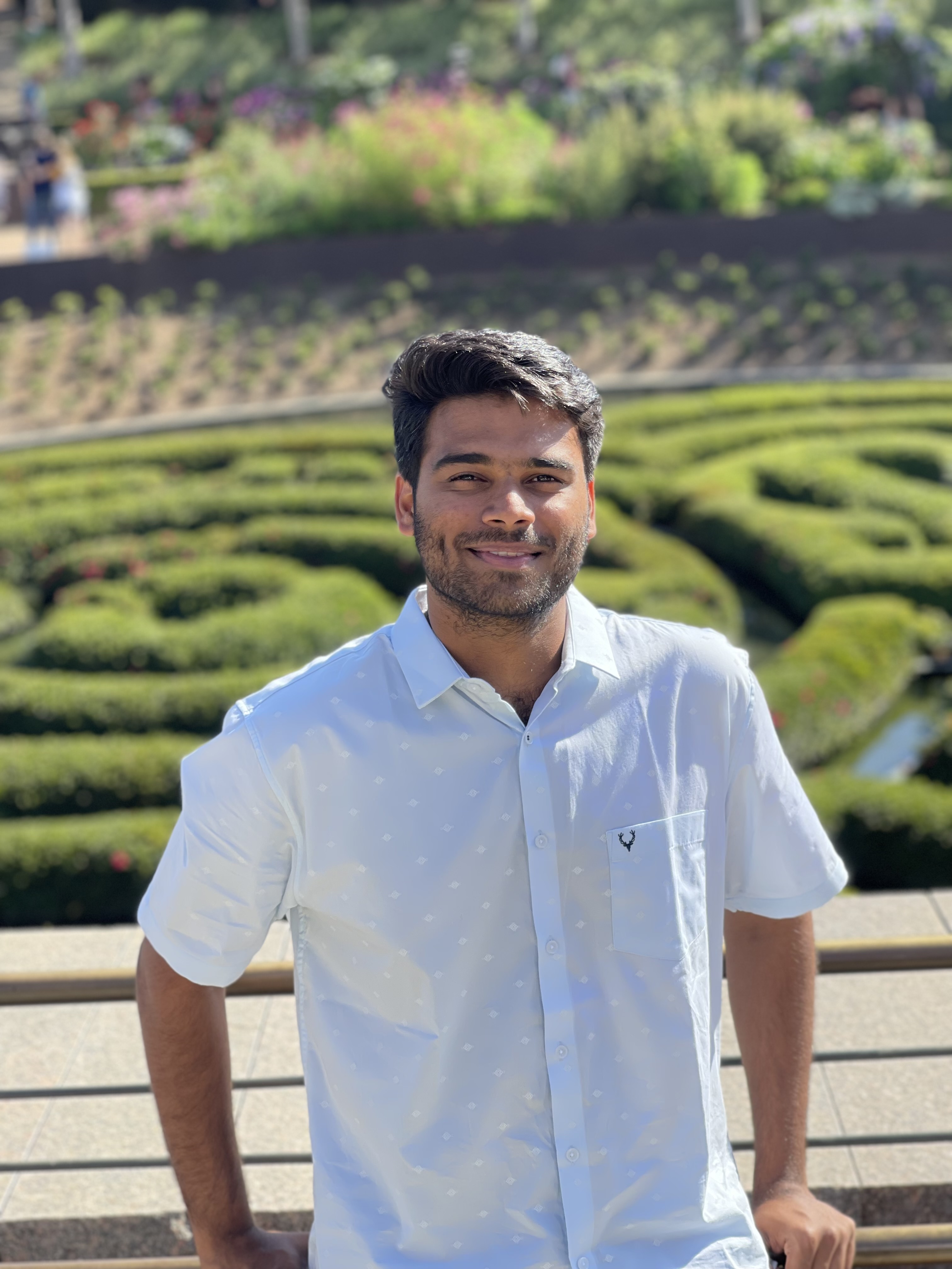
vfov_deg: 30.3
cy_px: 634
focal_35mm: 64
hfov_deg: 22.9
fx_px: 2347
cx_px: 476
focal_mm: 7.5
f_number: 2.2
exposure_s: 1/421
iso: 32
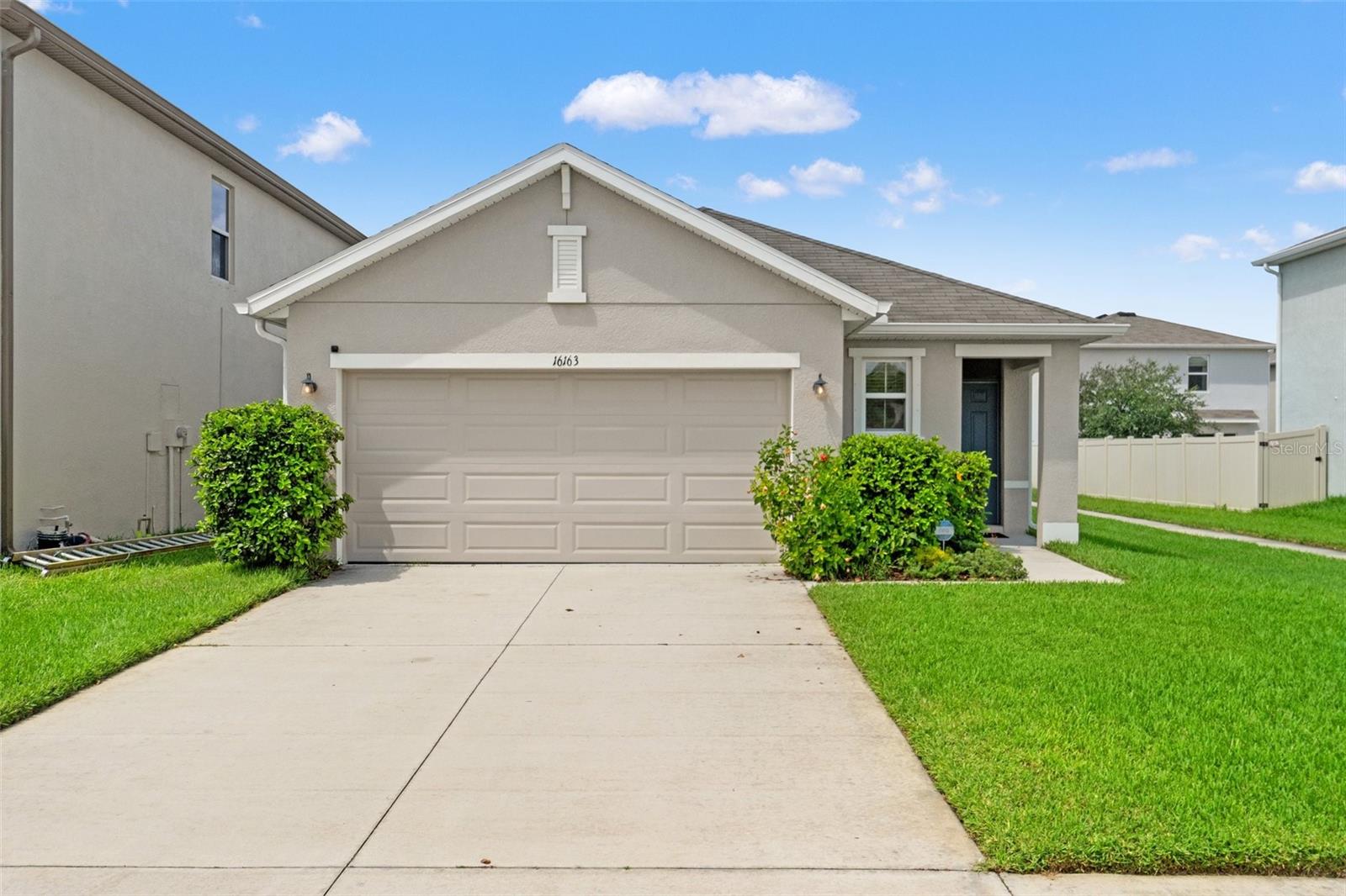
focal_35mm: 30
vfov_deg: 43.6
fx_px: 1121
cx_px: 673
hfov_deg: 61.9
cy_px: 448
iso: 400
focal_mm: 20
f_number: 7.1
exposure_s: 1/1600
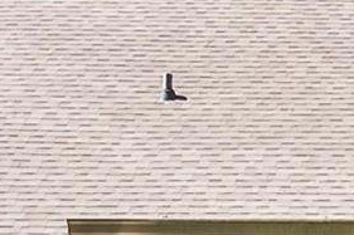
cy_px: 421
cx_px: 637
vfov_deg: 7.6
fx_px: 1720
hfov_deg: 11.0
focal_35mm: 175
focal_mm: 24
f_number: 4.5
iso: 2000
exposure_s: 1/2500
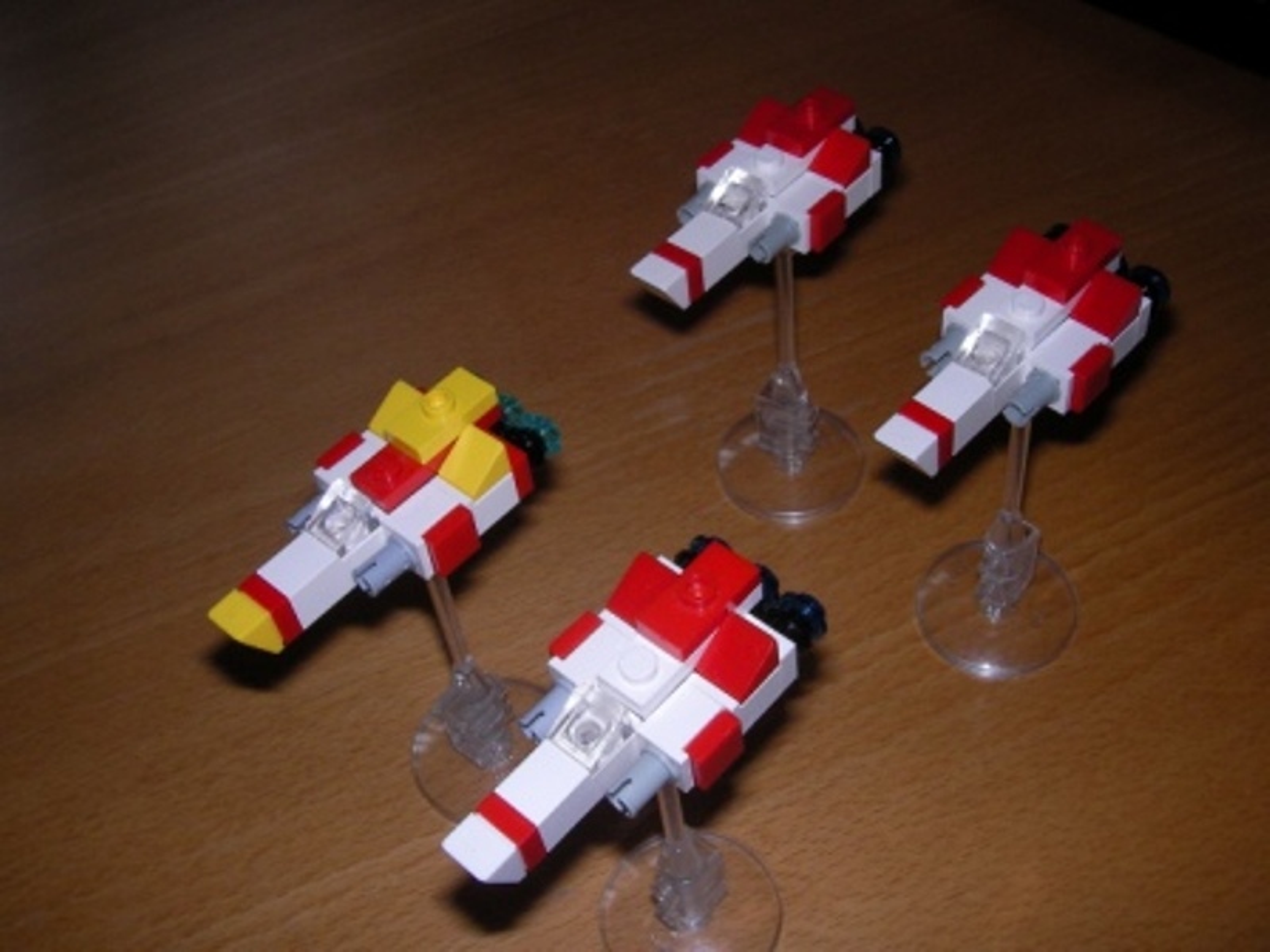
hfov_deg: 49.0
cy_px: 476
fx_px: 1394
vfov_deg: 37.7
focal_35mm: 38
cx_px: 635
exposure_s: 1/30
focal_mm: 6.3
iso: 100
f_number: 6.6
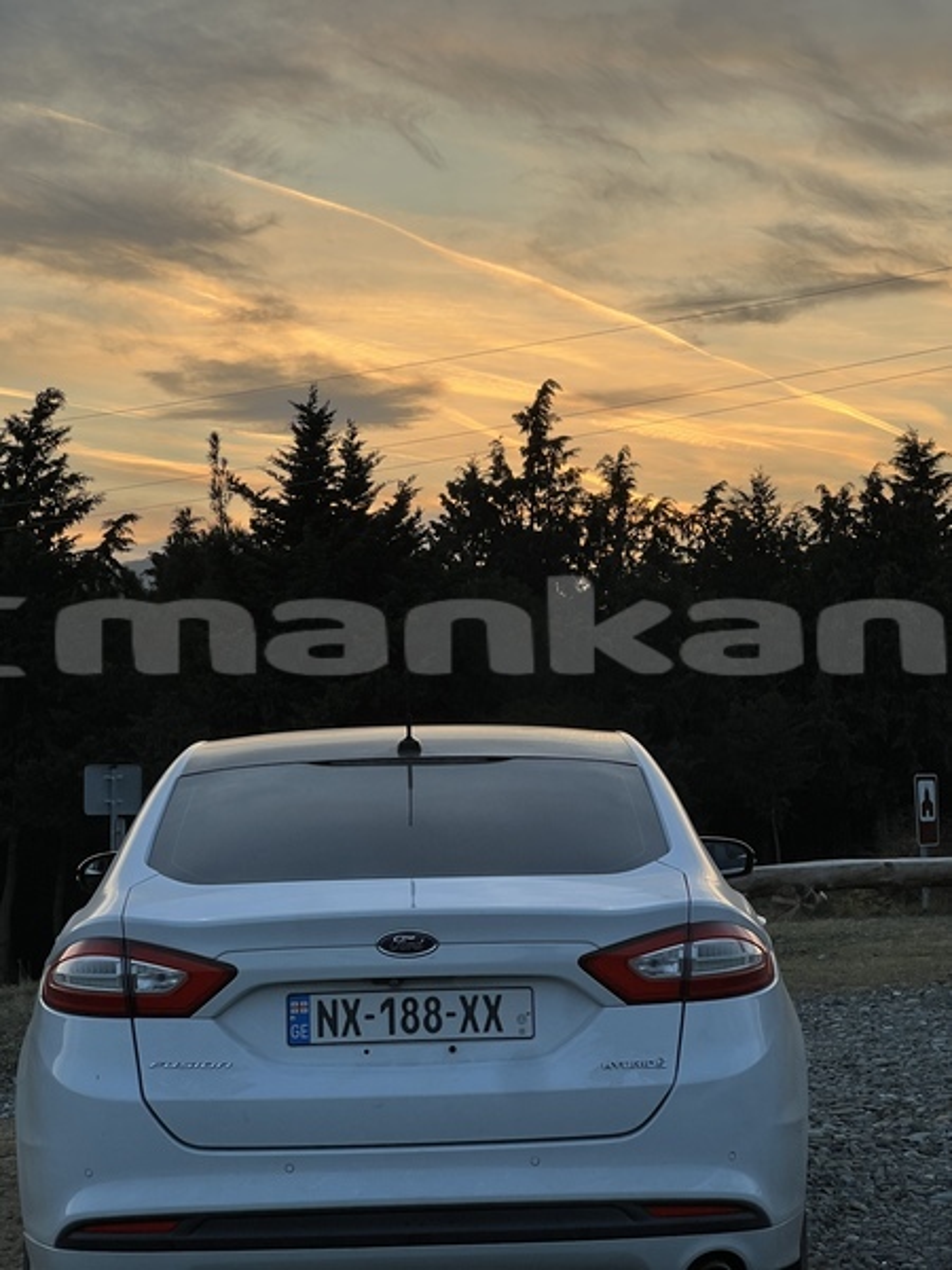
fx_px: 2824
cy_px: 635
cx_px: 476
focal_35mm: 77
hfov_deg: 19.1
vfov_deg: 25.3
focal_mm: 9
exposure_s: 1/99
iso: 50
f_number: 2.8
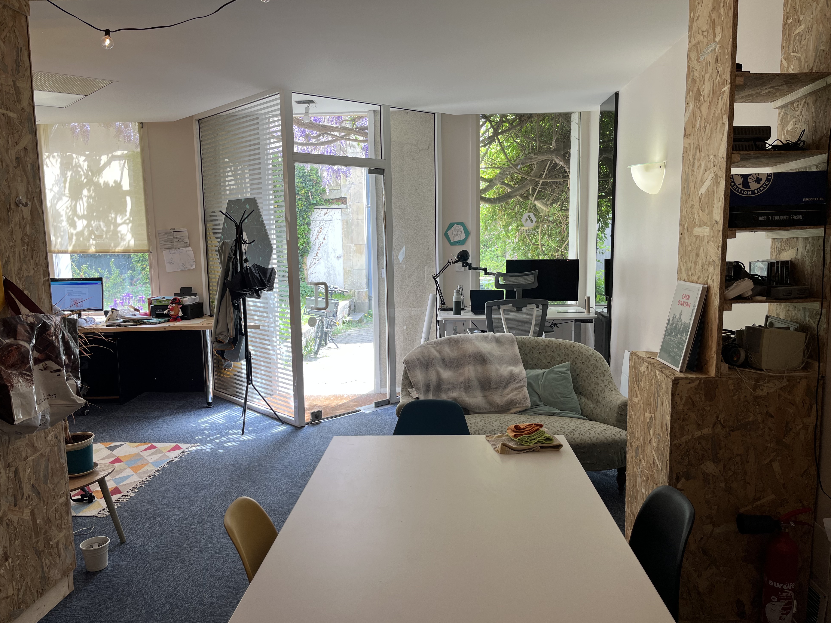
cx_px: 415
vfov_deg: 51.3
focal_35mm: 27
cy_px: 321
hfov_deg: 65.3
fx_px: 648
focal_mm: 5.1
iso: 32
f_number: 1.6
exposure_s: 1/120
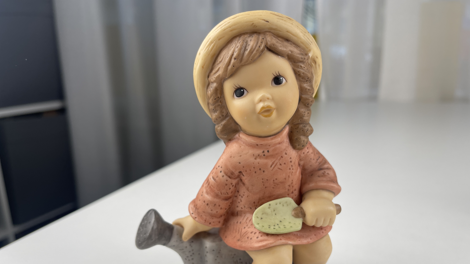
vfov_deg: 41.2
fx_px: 349
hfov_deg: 67.9
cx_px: 241
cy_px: 167
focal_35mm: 28
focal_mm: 5.1
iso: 32
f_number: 1.6
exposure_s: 1/153
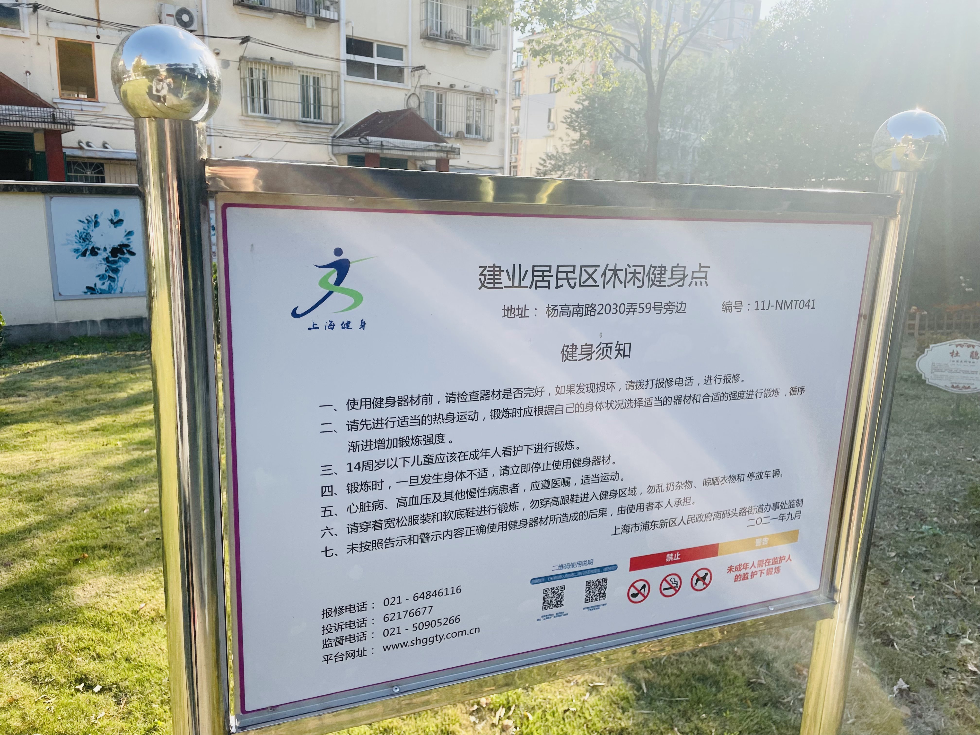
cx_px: 490
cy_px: 368
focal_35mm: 26
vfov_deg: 53.1
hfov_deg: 67.3
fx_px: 736
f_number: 1.6
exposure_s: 1/1366
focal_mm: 4.2
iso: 32
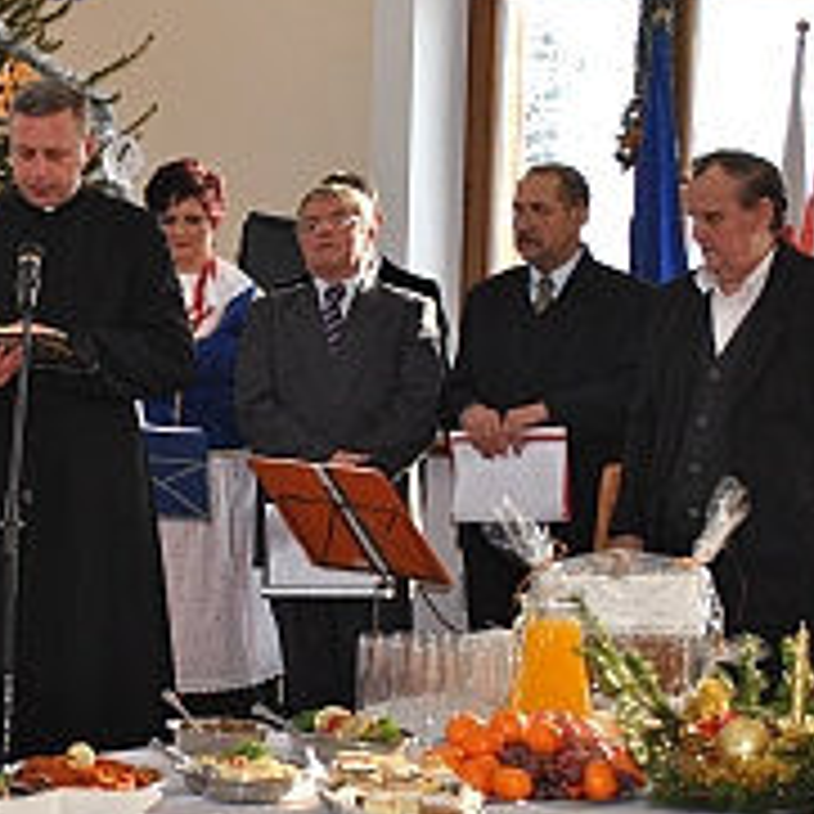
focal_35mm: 135
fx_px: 3592
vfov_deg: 12.9
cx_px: 4
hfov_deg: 12.8
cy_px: 371
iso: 200
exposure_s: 1/60
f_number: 5.3
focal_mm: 40
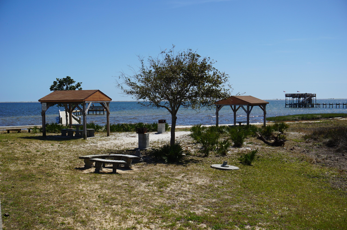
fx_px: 404
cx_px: 174
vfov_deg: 31.8
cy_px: 115
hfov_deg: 46.4
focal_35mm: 42
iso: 100
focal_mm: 28
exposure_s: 1/1000
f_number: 5.6
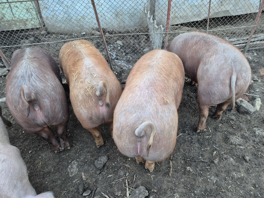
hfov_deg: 73.9
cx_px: 132
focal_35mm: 23
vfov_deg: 58.9
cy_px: 99
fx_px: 175
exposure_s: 1/100
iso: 500
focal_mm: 5.4
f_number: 1.8
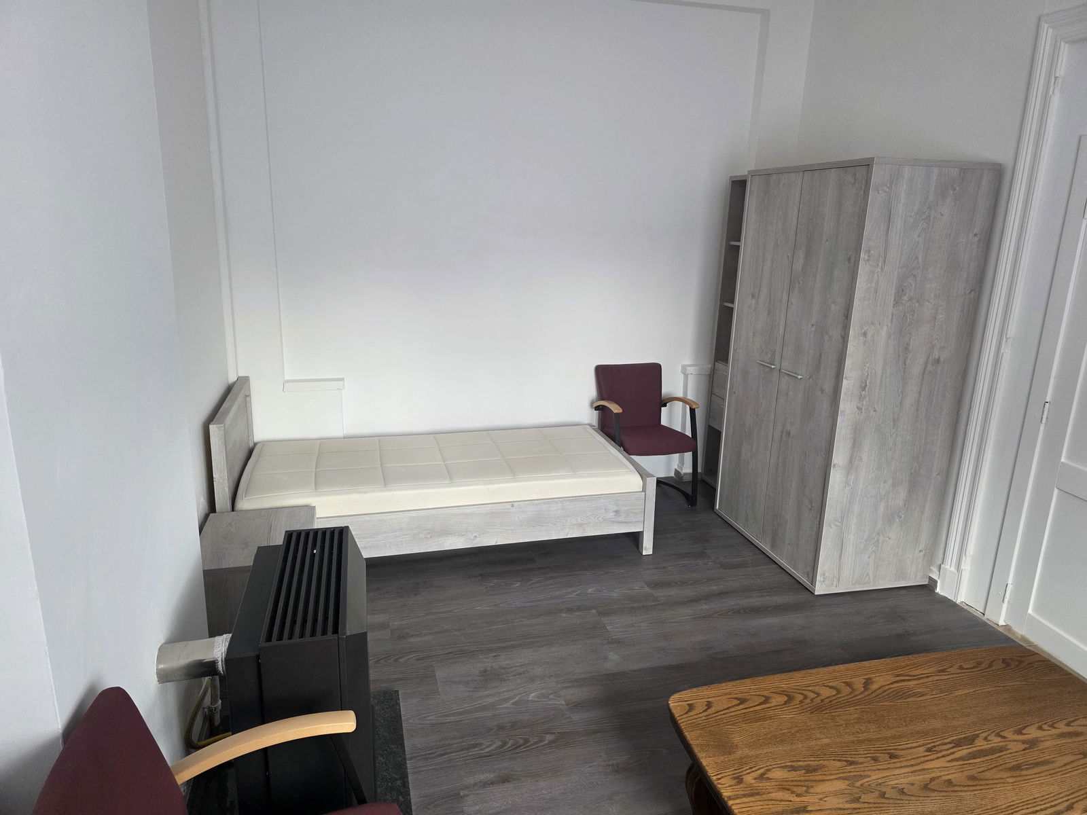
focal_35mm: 23
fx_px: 722
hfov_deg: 73.9
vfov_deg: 58.9
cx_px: 544
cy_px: 408
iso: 250
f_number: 1.7
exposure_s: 1/100
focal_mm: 6.3
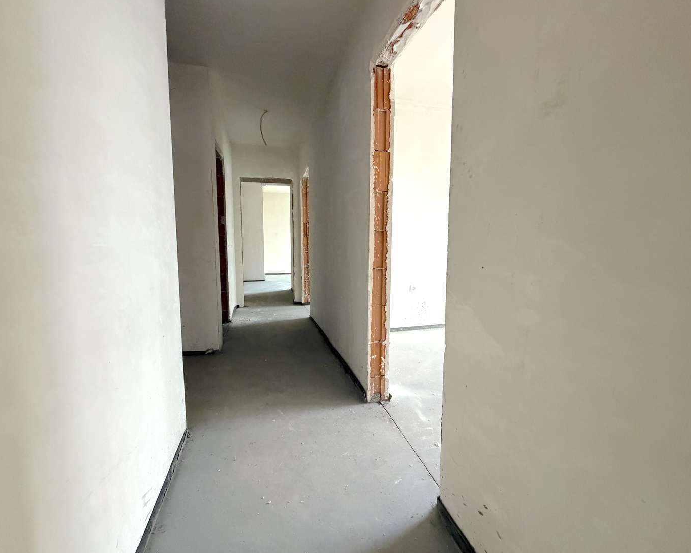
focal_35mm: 15
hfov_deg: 96.8
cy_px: 271
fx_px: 307
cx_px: 340
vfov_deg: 84.0
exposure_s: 1/60
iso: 800
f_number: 2.2
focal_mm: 2.22
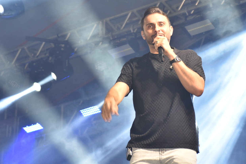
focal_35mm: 122
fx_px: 833
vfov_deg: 11.2
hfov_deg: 16.8
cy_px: 58
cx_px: 155
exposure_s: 1/100
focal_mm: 62
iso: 800
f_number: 5.6
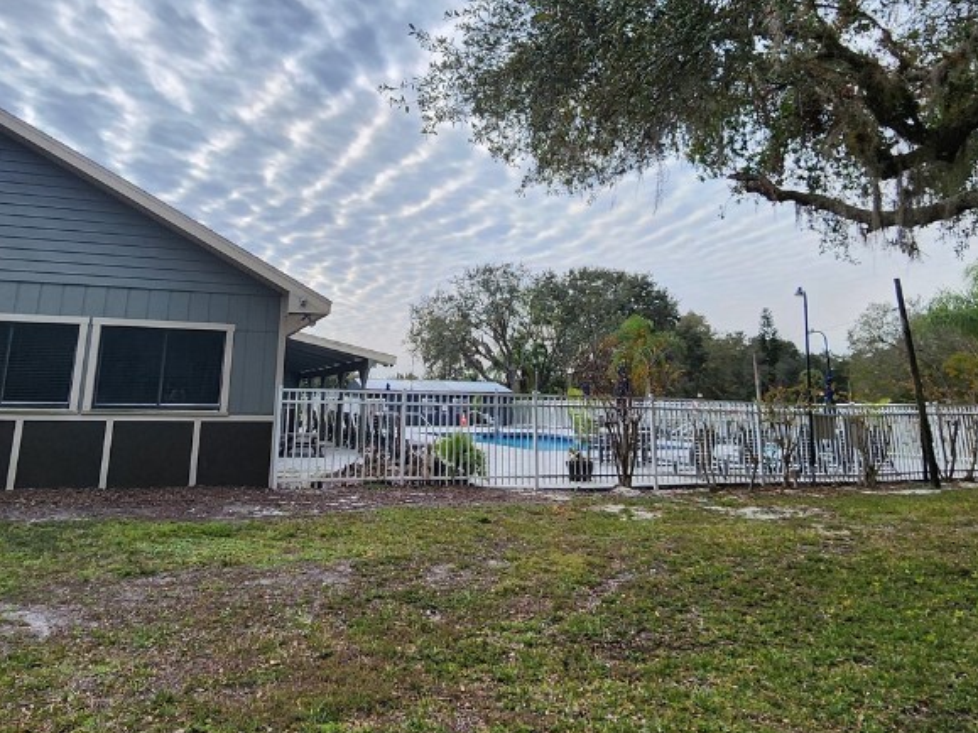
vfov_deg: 56.8
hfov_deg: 73.6
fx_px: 650
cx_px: 429
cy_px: 213
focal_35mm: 23
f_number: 2.2
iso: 50
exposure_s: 1/2985
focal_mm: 2.2
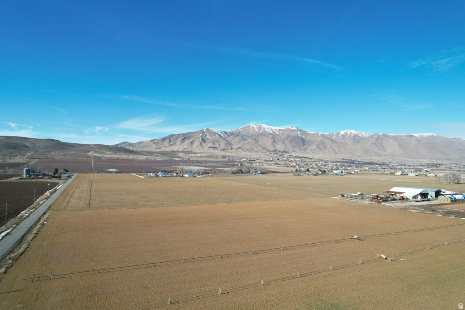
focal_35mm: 22
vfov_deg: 57.2
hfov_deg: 78.6
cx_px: 232
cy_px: 155
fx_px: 284
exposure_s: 1/1500
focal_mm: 8.38
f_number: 2.8
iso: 100
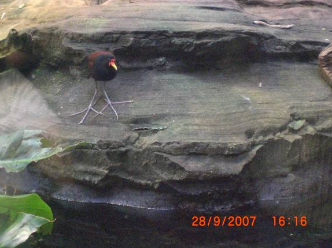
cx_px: 104
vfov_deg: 27.3
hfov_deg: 35.7
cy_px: 84
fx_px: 508
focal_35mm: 53
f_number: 3.1
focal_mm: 6.3
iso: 800
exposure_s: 1/60
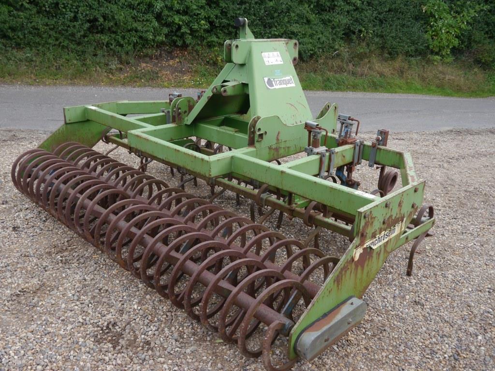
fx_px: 458
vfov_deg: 44.2
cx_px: 248
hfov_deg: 56.8
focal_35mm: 32
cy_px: 186
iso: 160
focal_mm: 16
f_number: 5
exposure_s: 1/200
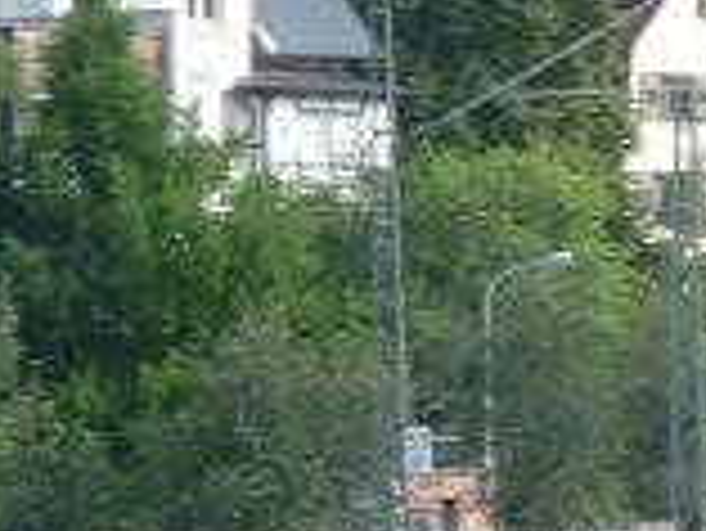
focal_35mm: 491
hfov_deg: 4.0
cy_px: 288
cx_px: 666
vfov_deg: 3.0
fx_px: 10022
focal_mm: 16.3
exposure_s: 1/125
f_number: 5.7
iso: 100
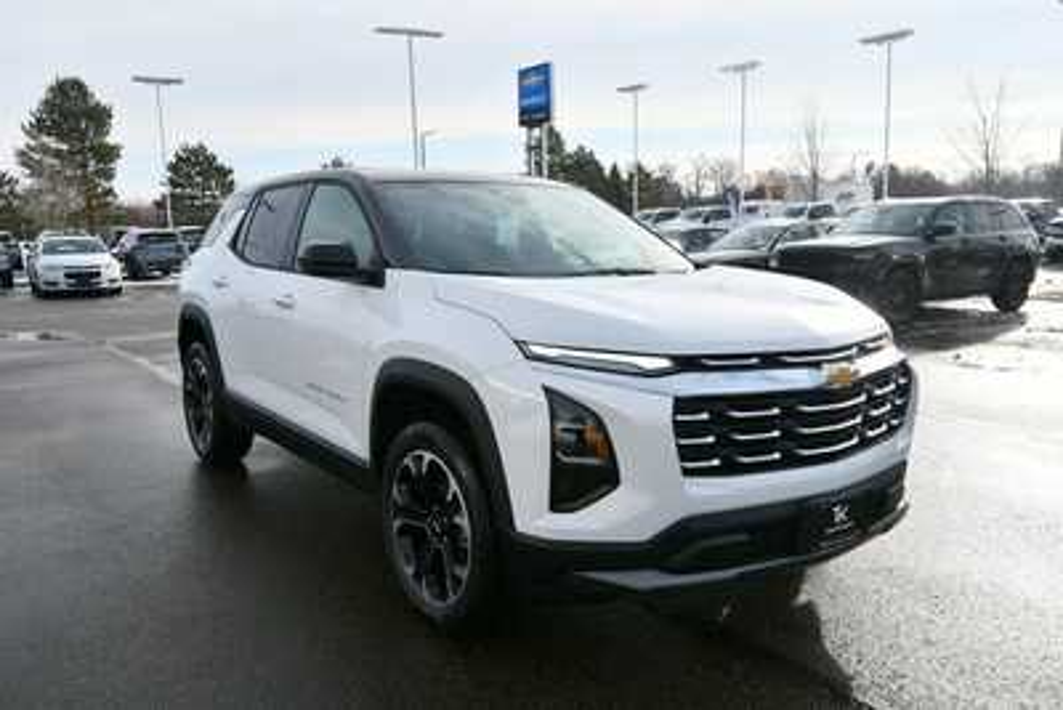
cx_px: 532
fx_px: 886
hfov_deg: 61.9
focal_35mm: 30
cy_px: 355
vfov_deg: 43.6
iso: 100
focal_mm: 20
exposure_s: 1/250
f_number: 8
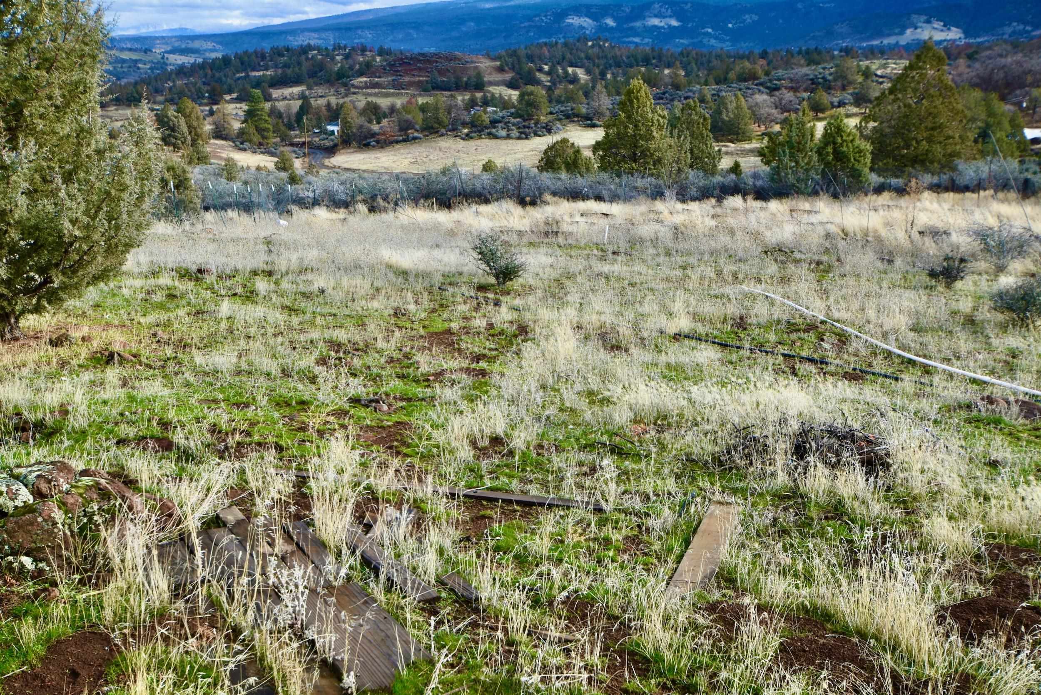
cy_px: 348
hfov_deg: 53.1
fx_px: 1041
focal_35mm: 36
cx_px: 520
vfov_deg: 36.9
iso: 100
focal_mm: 24
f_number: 8
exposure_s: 1/125
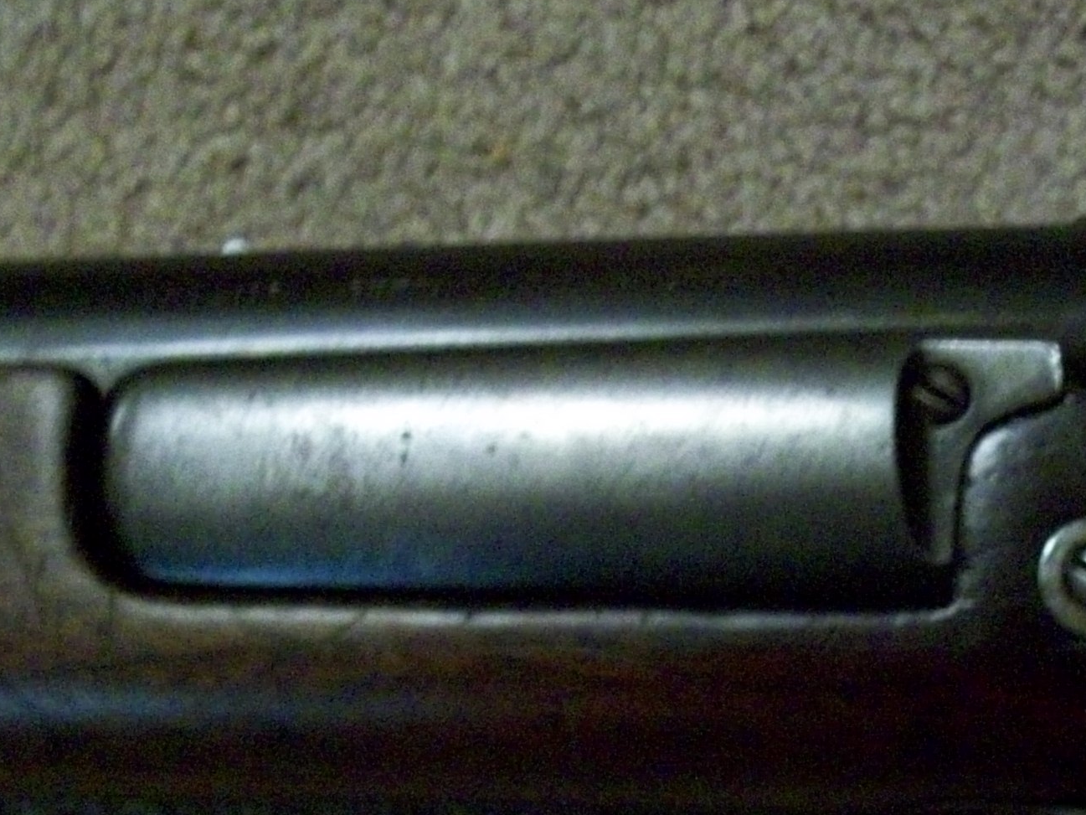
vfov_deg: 17.1
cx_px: 1015
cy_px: 518
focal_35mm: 86
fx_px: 2698
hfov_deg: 22.1
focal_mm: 5.7
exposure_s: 1/8
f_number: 2.8
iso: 320
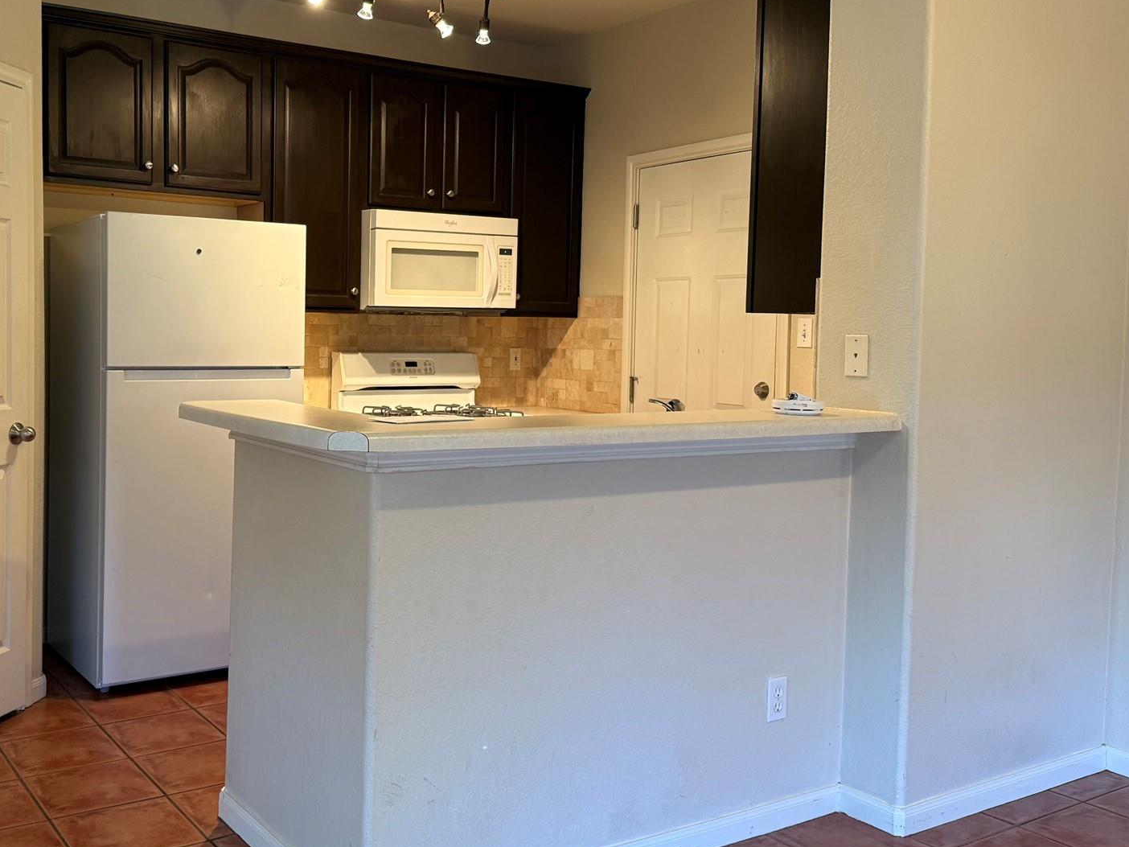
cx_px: 398
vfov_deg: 40.6
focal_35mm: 35
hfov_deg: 51.9
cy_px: 368
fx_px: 1142
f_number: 1.78
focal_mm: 6.76
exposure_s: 1/60
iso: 200
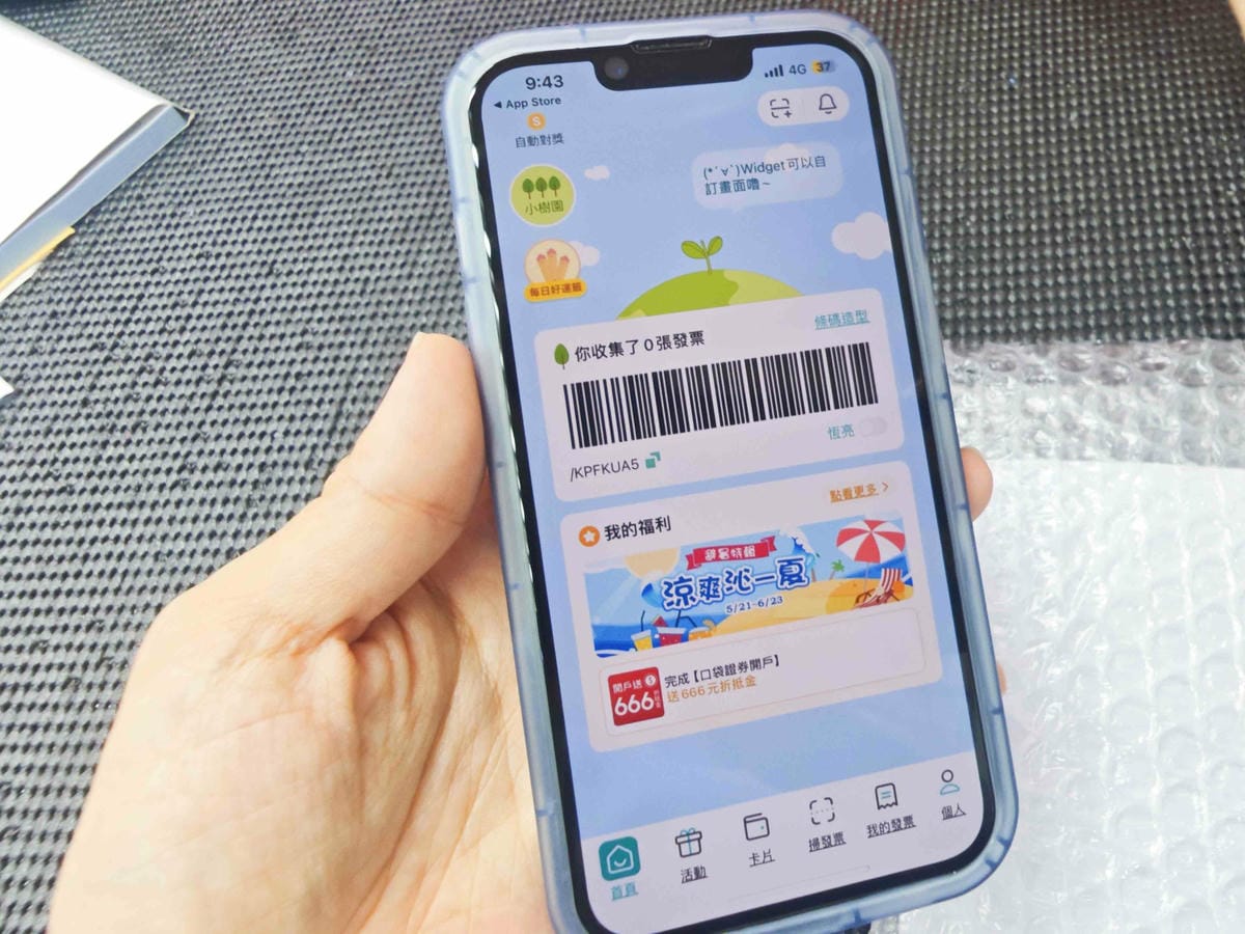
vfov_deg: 58.9
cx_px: 622
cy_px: 467
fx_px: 827
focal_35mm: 23
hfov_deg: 73.9
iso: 100
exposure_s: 1/60
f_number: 1.8
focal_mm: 2.03
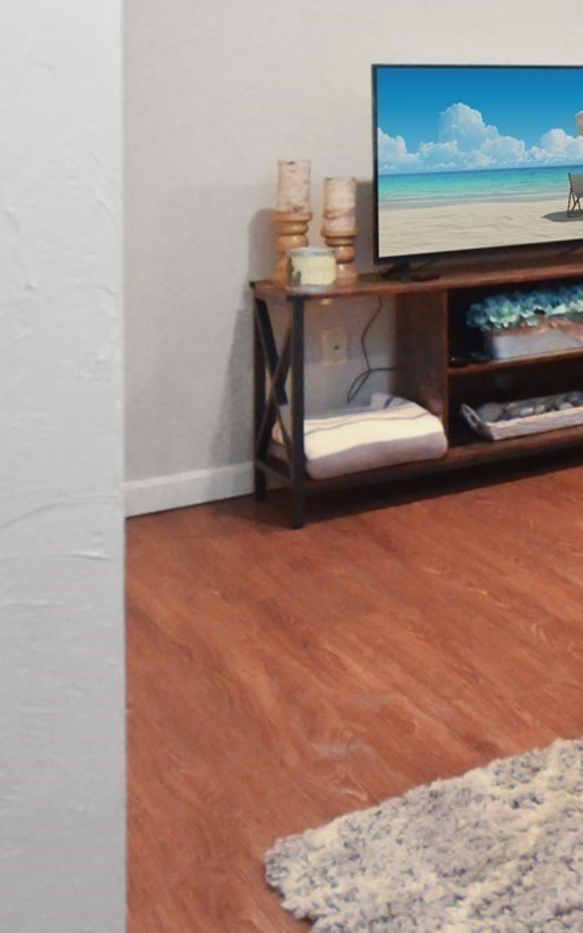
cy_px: 297
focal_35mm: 50
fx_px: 1258
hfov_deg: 19.1
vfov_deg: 40.1
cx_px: 1080
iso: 2000
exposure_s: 1/60
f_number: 4.2
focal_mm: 11
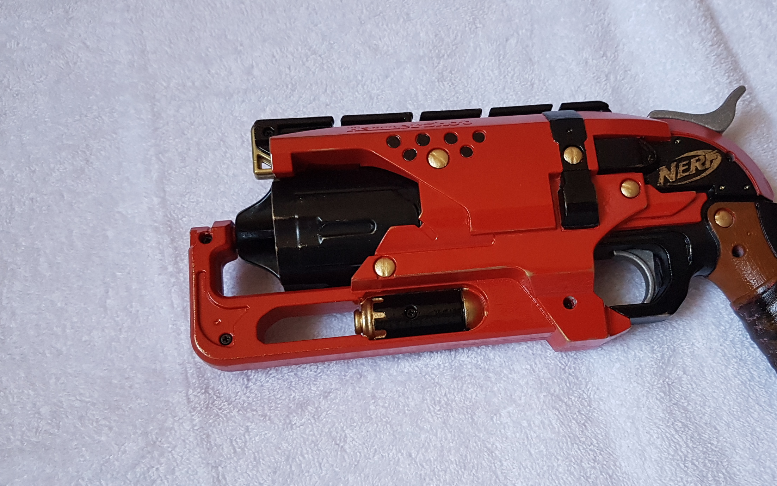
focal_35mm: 36
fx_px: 762
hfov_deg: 53.5
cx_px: 476
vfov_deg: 35.3
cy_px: 267
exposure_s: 1/50
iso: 160
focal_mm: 4.2
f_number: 1.7
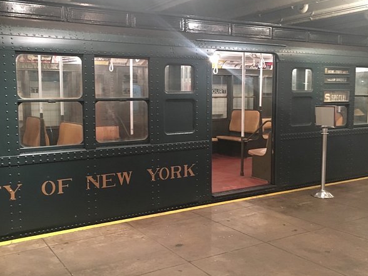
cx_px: 149
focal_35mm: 37
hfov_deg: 49.9
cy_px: 137
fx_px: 393
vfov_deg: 38.7
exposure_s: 1/15
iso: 400
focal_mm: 4.15
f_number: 2.2
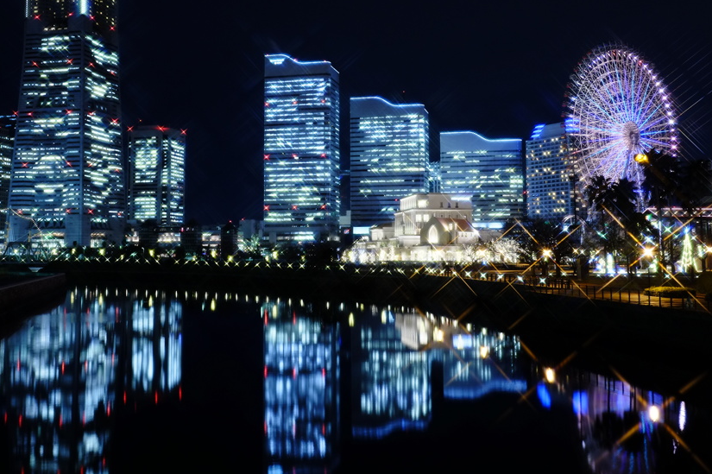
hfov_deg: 53.2
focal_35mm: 36
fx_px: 712
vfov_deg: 36.7
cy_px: 193
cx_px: 364
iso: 800
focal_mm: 19.6
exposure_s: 3.5
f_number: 11
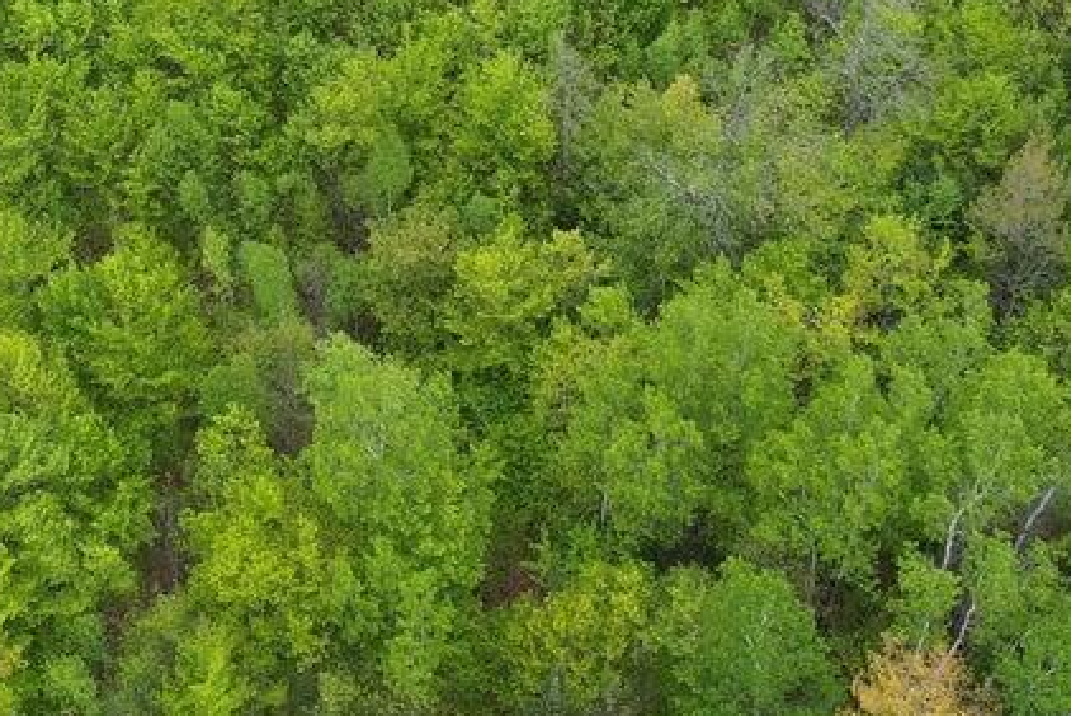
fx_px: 2382
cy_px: -41
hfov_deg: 25.2
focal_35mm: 80
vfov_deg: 16.6
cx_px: 376
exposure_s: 1/250
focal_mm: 8.38
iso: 100
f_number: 2.8
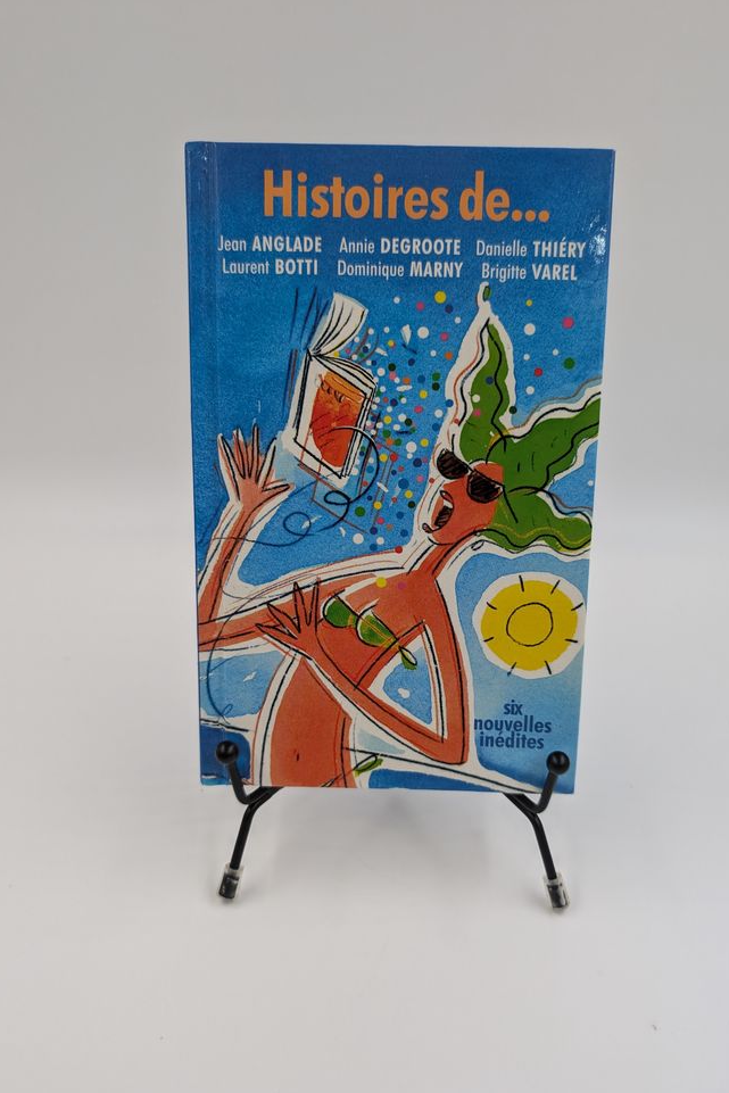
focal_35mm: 26
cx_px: 399
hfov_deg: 49.5
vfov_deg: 69.4
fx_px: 789
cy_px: 565
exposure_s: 1/364
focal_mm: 6.9
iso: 310
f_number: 1.68
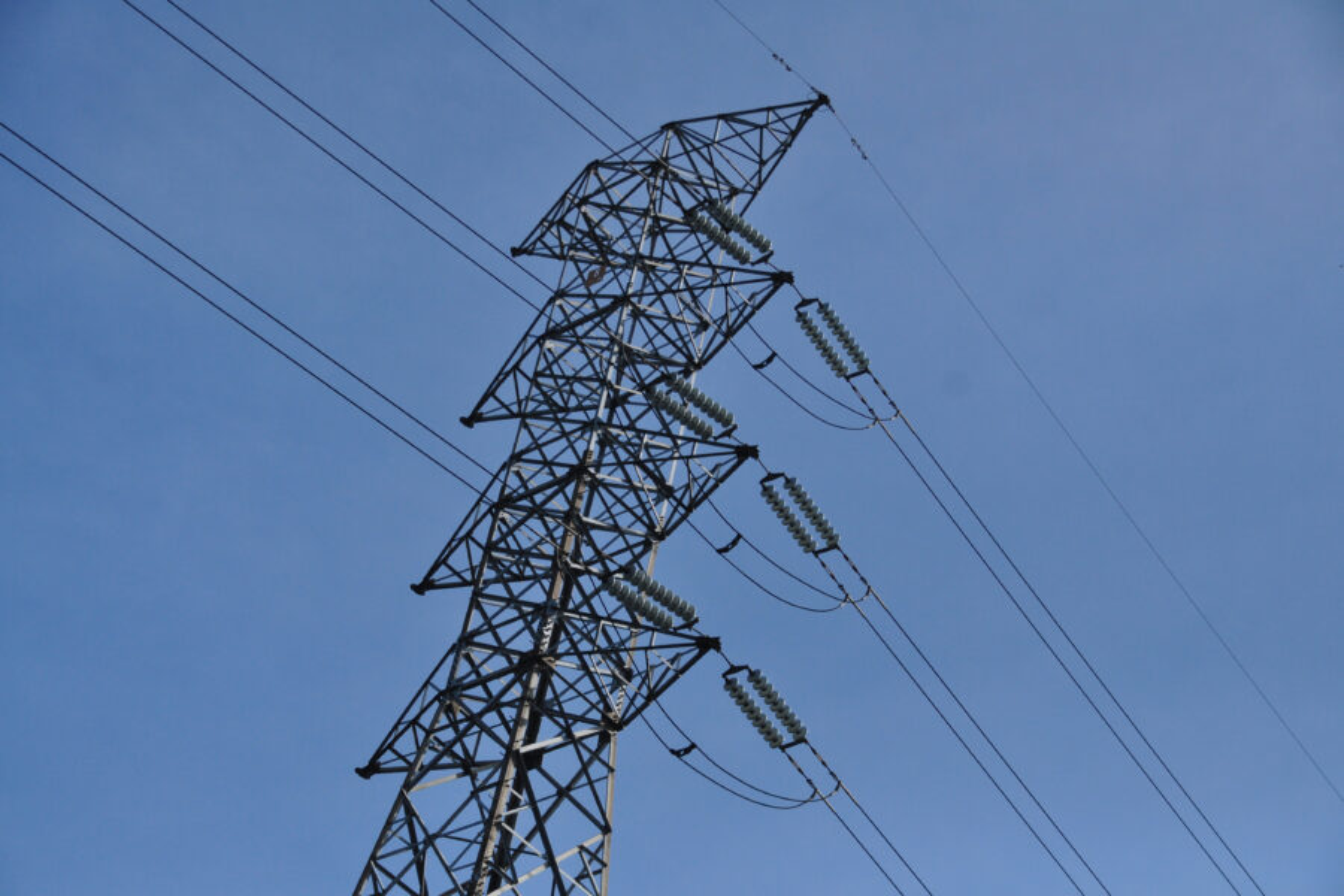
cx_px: 672
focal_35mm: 78
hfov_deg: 26.0
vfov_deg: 17.5
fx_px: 2912
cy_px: 448
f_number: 5.6
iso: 400
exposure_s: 1/3200
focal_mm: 52
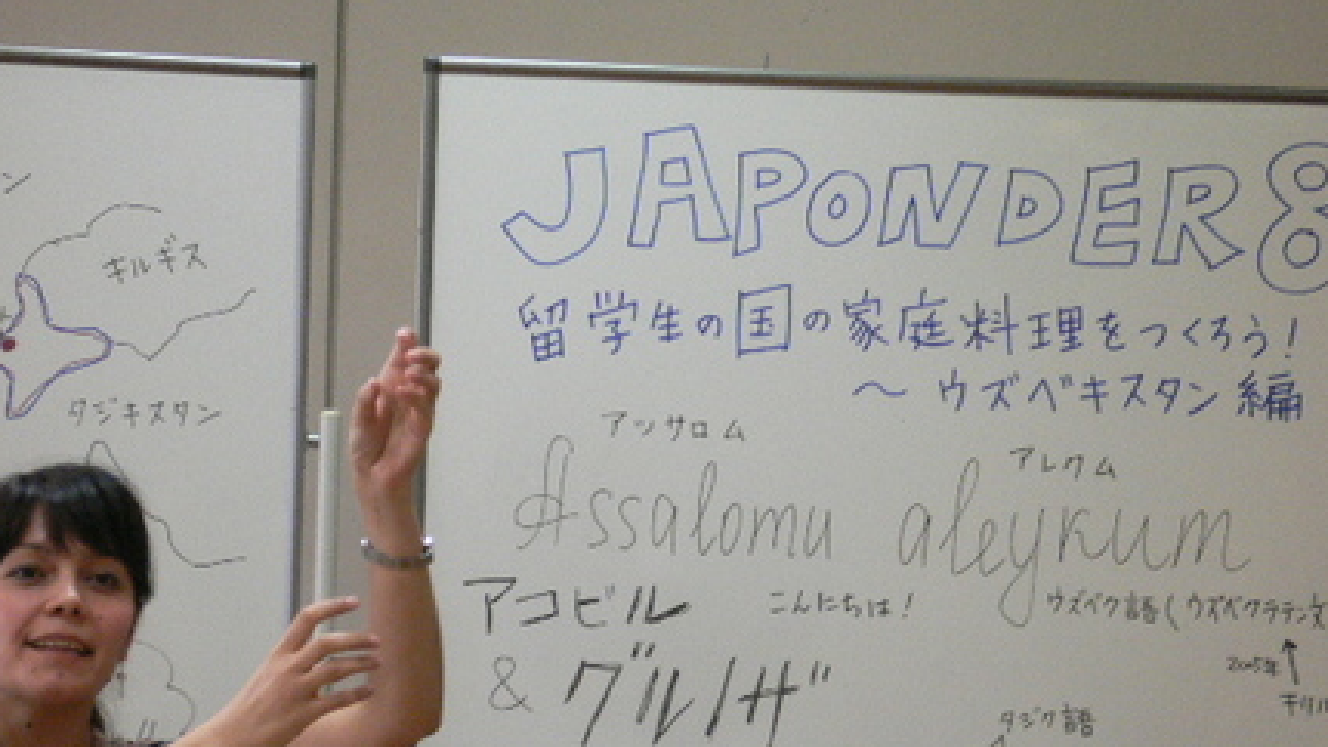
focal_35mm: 133
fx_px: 4684
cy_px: 502
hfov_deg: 16.1
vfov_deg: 9.1
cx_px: 689
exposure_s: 1/10
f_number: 5
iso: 200
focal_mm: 17.4
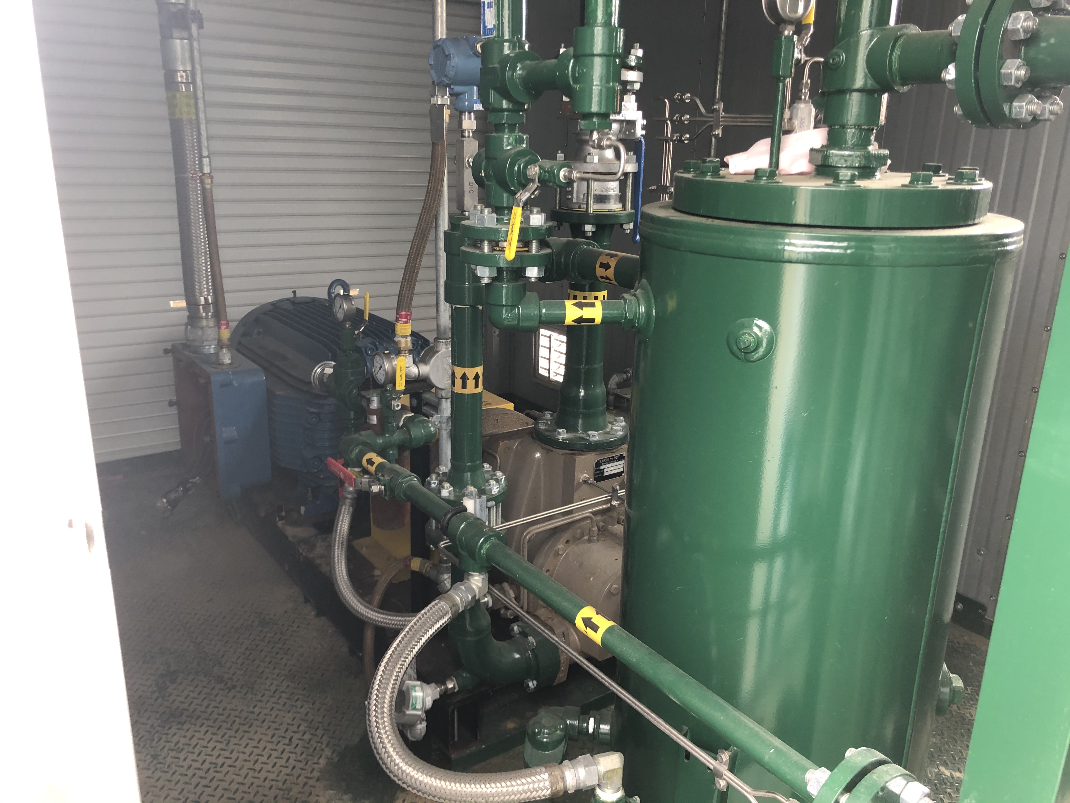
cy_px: 402
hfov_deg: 63.4
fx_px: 865
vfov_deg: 49.7
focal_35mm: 28
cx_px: 535
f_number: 1.8
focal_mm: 3.99
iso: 32
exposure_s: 1/30
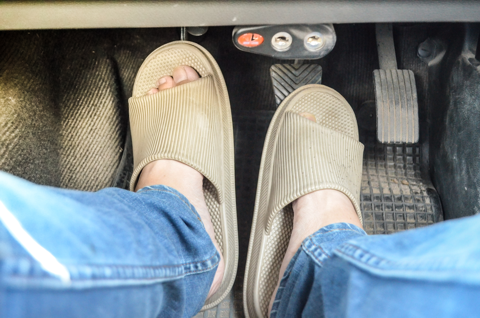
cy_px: 159
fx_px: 559
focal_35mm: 42
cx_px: 240
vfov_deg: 31.8
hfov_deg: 46.5
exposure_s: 1/30
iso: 4000
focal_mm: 28
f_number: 4.5
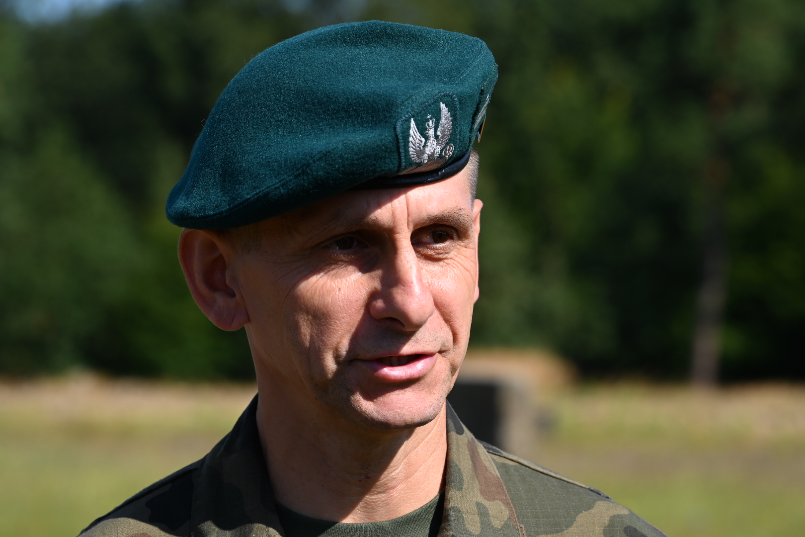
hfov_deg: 12.8
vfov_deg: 8.6
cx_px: 402
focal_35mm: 160
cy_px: 268
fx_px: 3577
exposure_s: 1/200
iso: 100
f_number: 9
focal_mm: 160
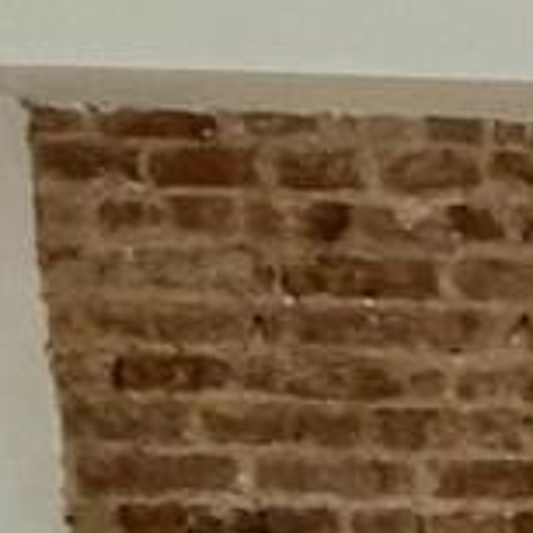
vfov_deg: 13.8
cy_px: 1059
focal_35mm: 108
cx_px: 2287
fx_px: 1881
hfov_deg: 7.6
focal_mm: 2.22
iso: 320
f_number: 2.2
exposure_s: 1/120
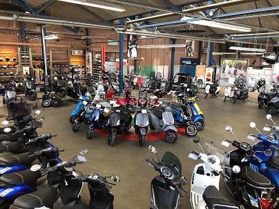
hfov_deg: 63.4
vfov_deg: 49.7
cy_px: 104
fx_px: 226
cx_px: 140
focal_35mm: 28
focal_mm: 3.99
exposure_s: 1/33
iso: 32
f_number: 1.8
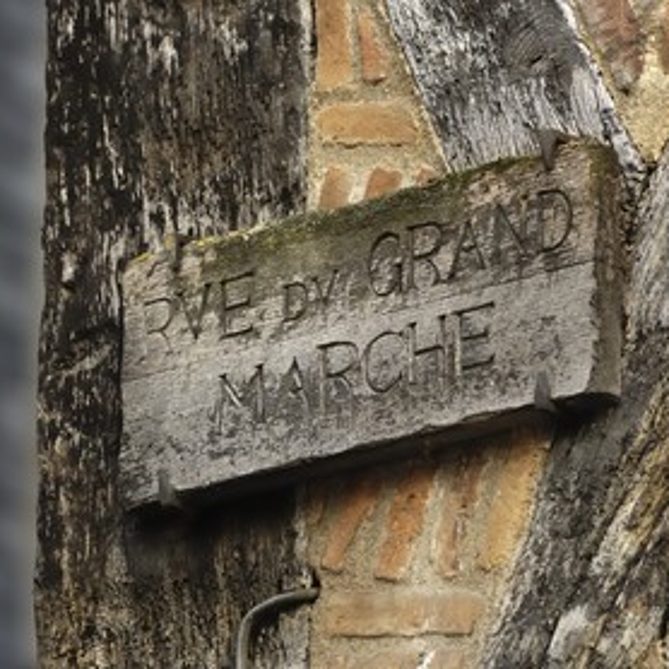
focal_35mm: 386
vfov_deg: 4.5
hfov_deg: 4.5
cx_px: 362
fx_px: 8440
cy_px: 334
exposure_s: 1/100
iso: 100
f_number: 3.5
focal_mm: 200
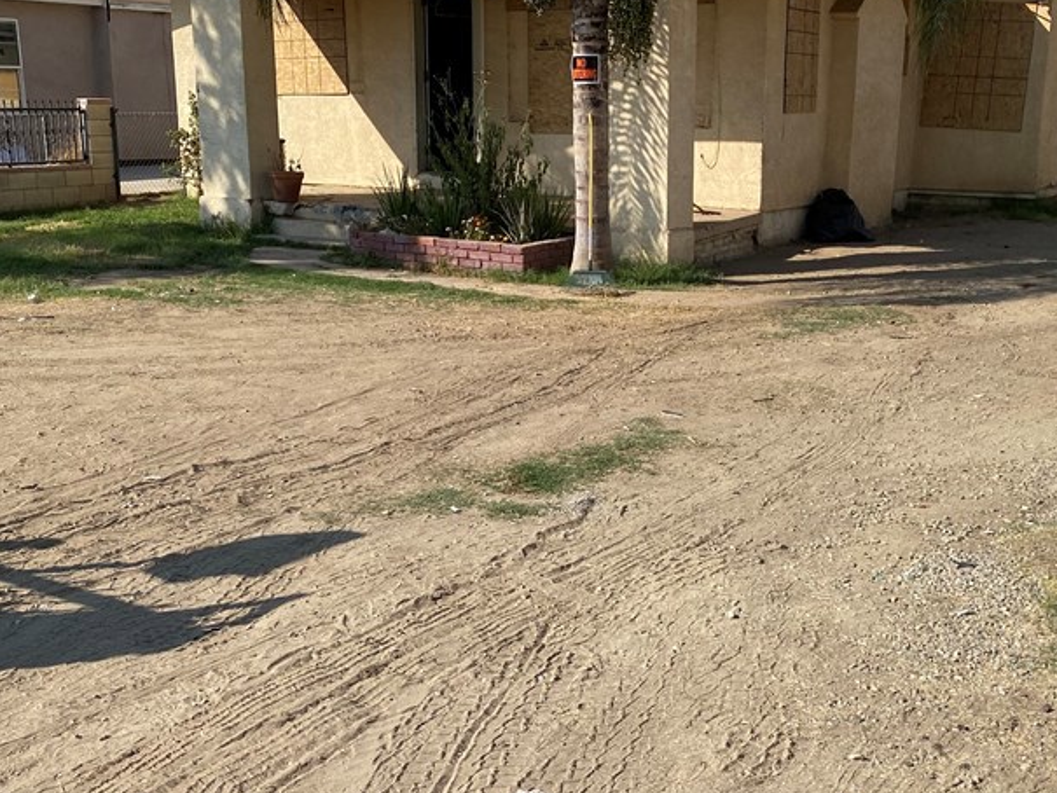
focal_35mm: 44
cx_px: 641
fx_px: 1344
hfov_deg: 42.7
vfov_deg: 32.8
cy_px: 479
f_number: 1.8
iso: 32
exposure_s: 1/2688
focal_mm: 4.25
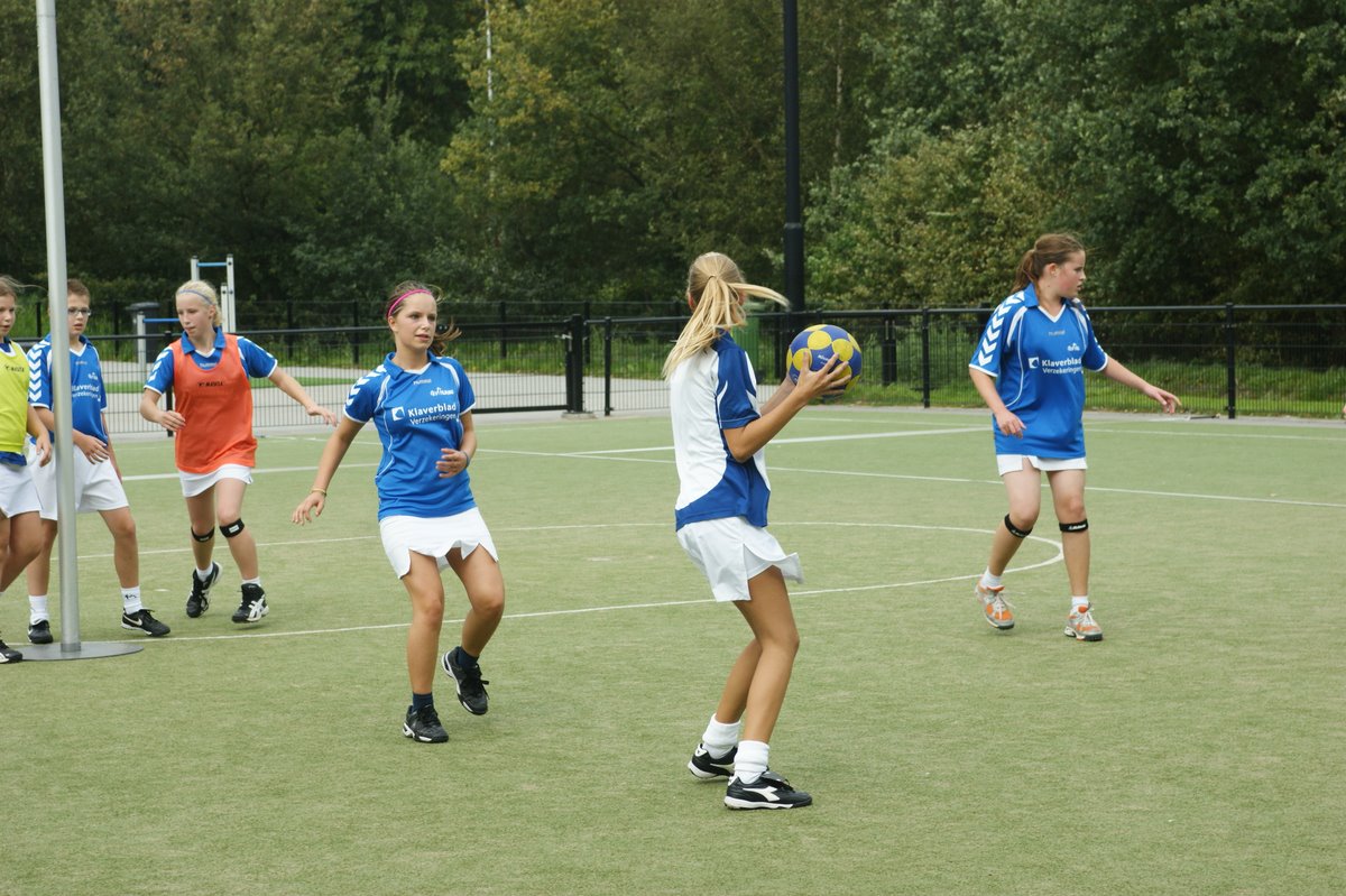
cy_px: 448
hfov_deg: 22.6
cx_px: 673
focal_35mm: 90
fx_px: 3363
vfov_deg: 15.2
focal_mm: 60
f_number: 8
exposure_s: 1/400
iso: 200
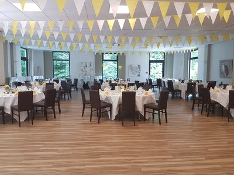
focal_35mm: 26
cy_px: 88
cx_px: 117
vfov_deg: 53.1
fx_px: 176
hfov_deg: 67.3
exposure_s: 1/50
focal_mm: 4.2
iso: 100
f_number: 1.7
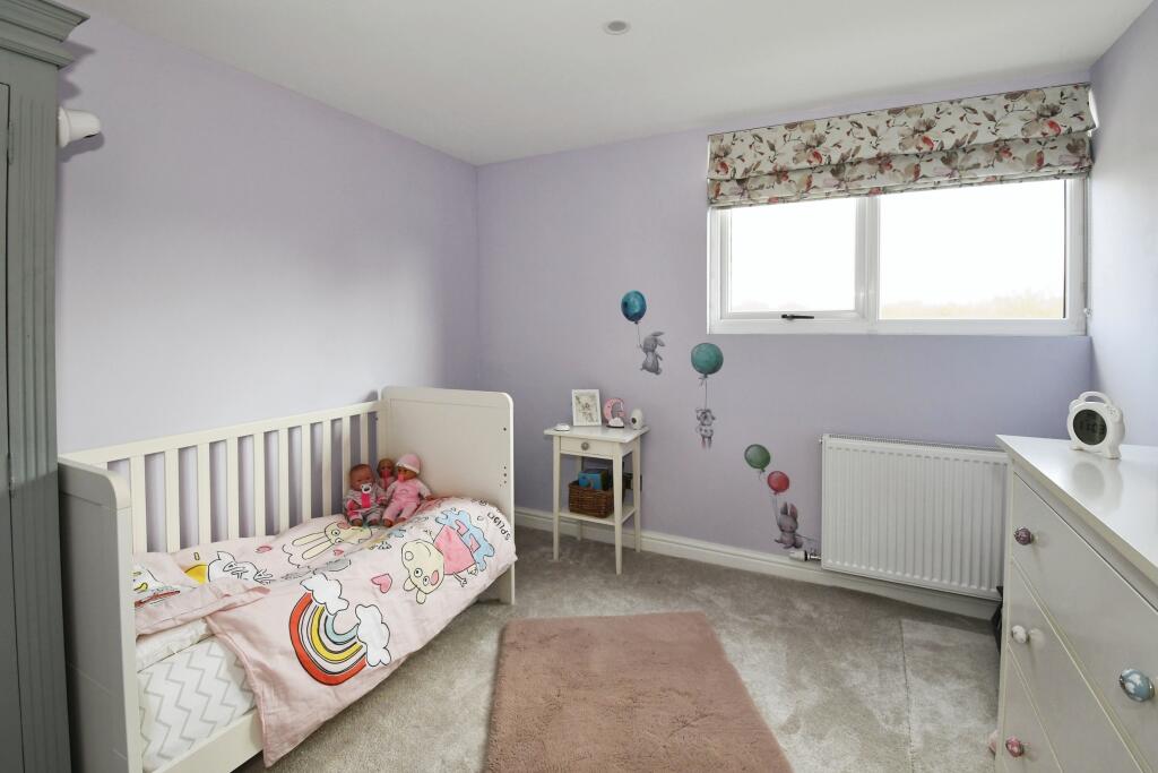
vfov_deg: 77.3
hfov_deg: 100.4
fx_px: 483
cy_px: 386
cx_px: 579
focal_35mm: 15
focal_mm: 10
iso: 800
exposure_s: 1/125
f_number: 7.1
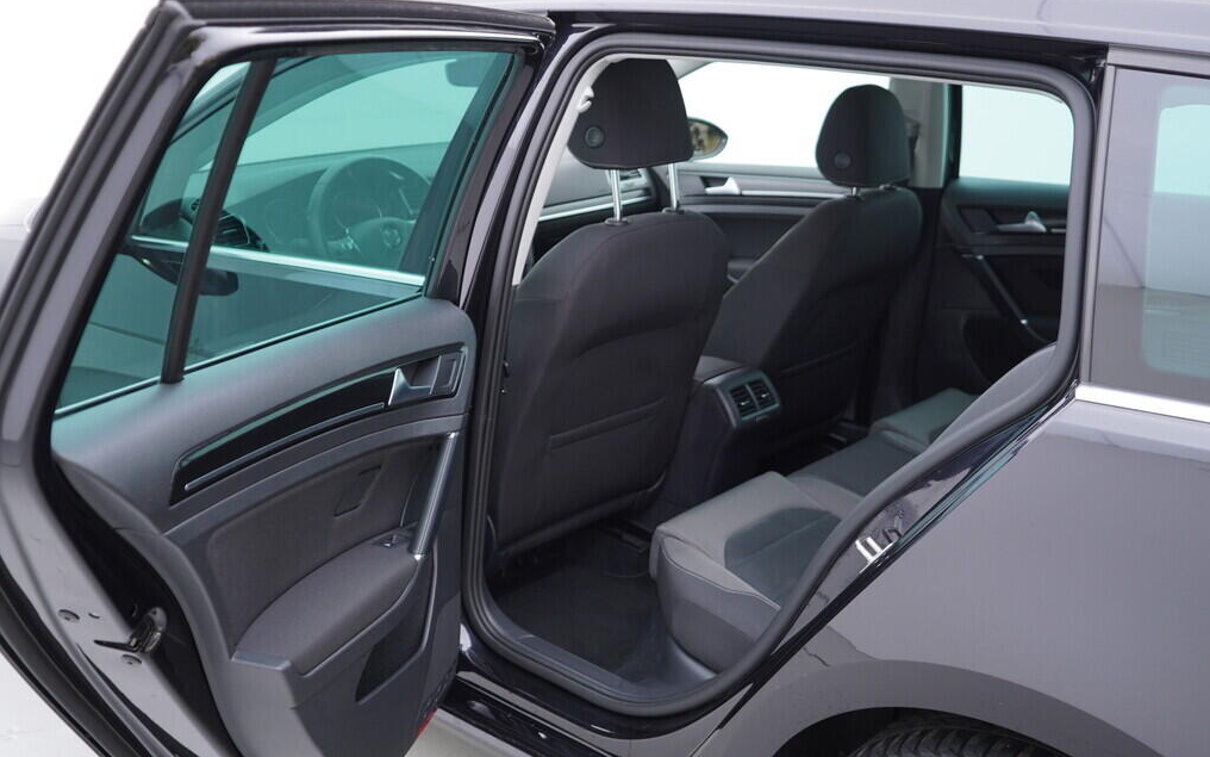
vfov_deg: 34.4
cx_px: 609
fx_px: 1220
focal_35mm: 37
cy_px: 393
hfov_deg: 52.7
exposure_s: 1/40
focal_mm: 24
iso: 160
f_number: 2.8
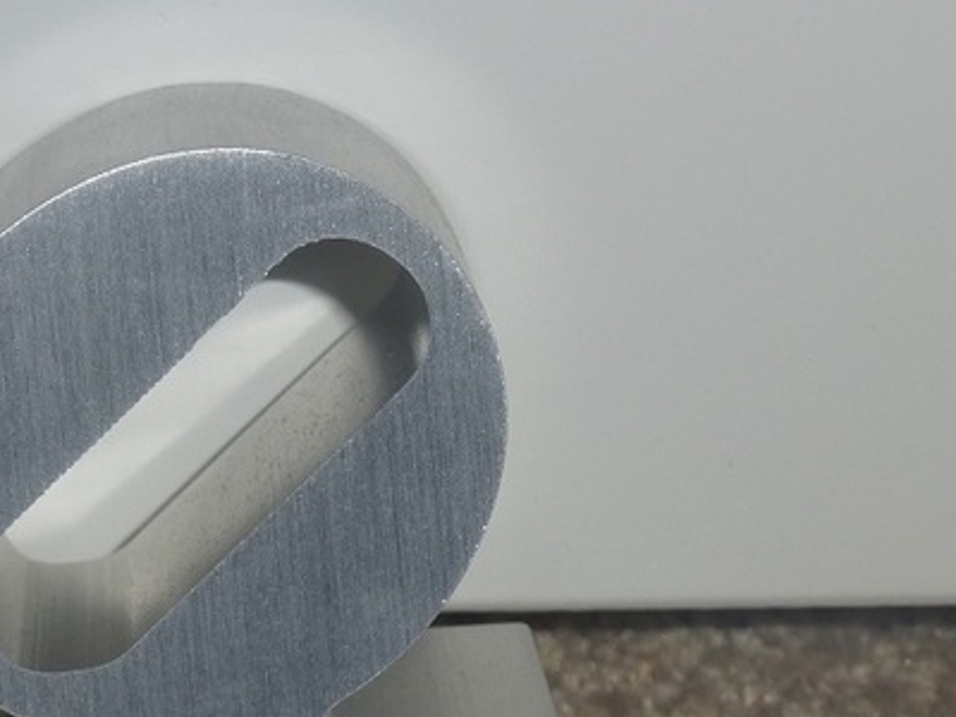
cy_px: 774
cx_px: -26
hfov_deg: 8.6
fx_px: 6297
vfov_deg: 6.5
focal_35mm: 228
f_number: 4.9
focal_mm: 16
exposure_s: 1/60
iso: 100
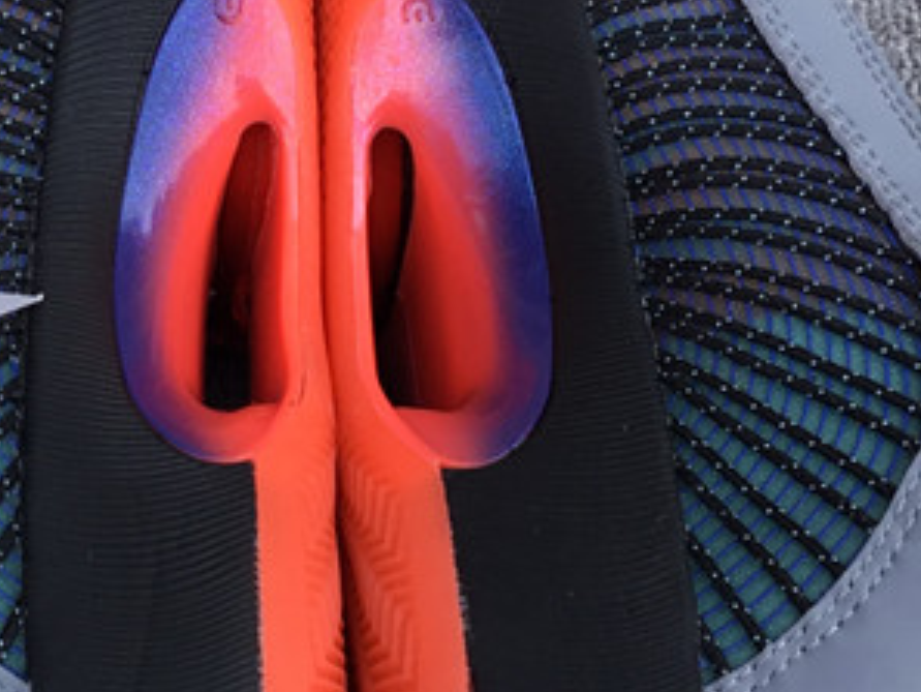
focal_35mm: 94
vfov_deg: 15.7
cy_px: 324
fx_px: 2502
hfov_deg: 20.7
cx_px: 233
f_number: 2.4
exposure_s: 1/197
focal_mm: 3.3
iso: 25
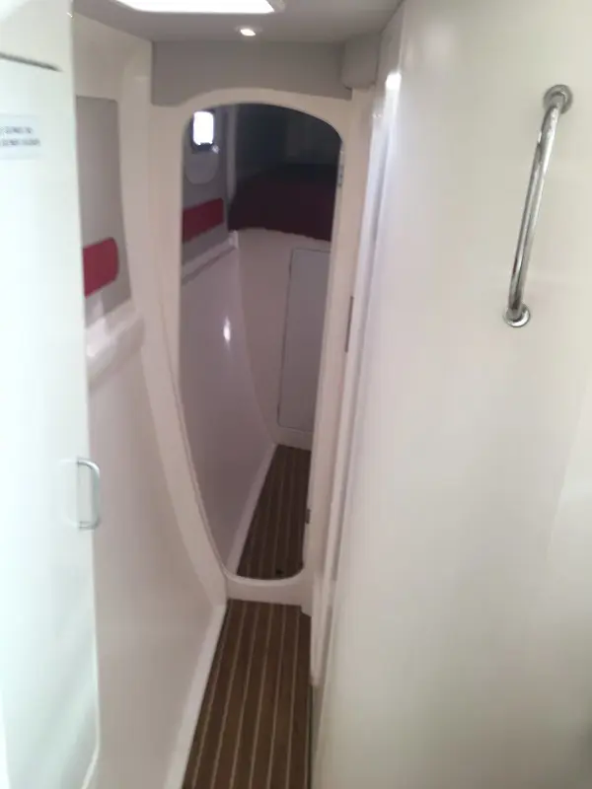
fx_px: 661
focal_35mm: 29
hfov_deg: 48.2
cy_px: 394
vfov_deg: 61.7
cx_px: 296
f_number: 2.2
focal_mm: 4.15
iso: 32
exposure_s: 1/60
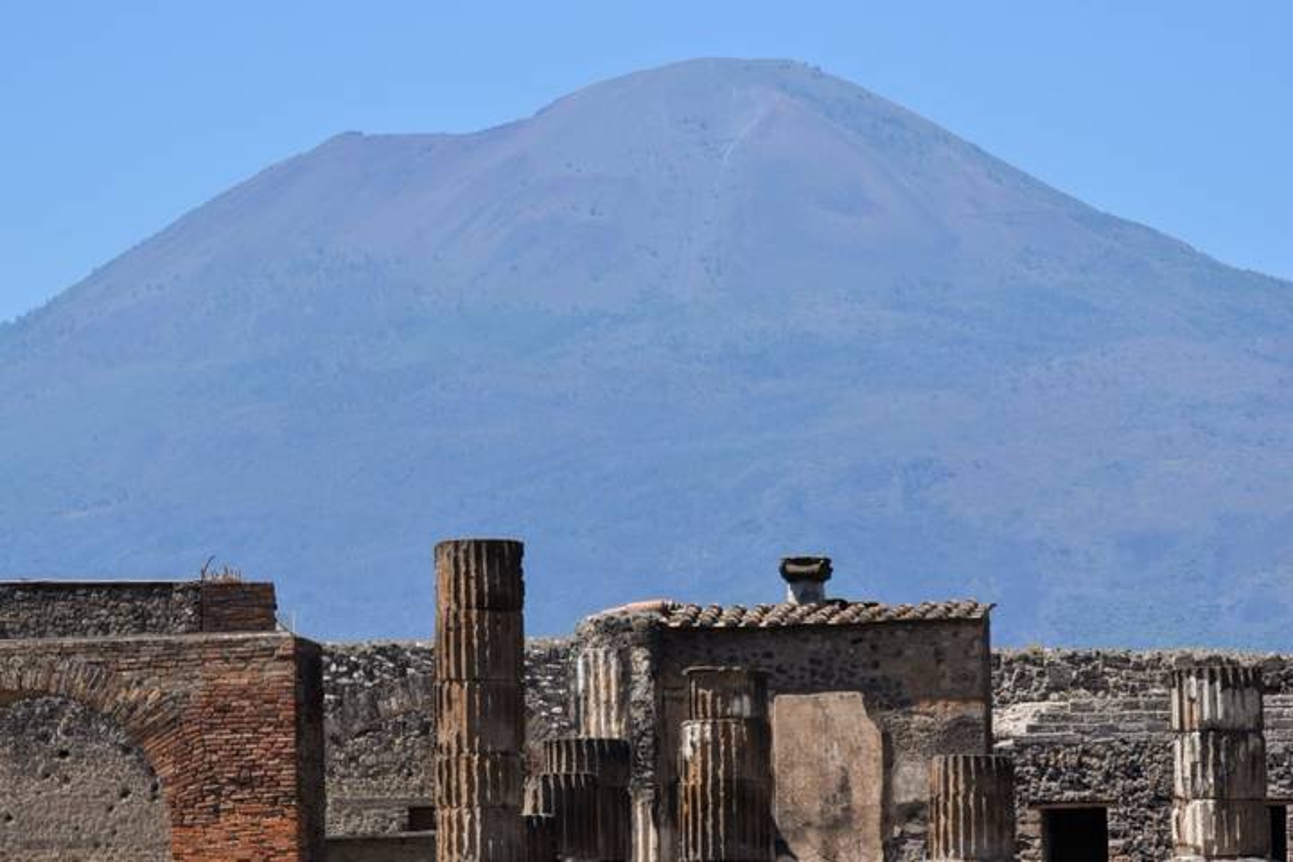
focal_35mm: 158
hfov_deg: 13.0
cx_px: 646
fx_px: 5656
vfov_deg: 8.7
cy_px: 431
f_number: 8
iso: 160
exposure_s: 1/500
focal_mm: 105
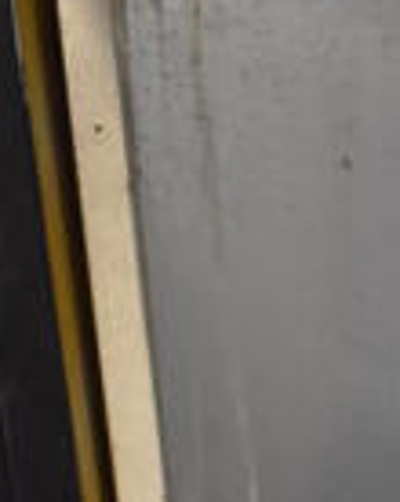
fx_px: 2492
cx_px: 589
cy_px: 1370
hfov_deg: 9.0
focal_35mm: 168
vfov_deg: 9.6
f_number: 3.5
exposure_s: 1/125
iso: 1600
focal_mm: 18
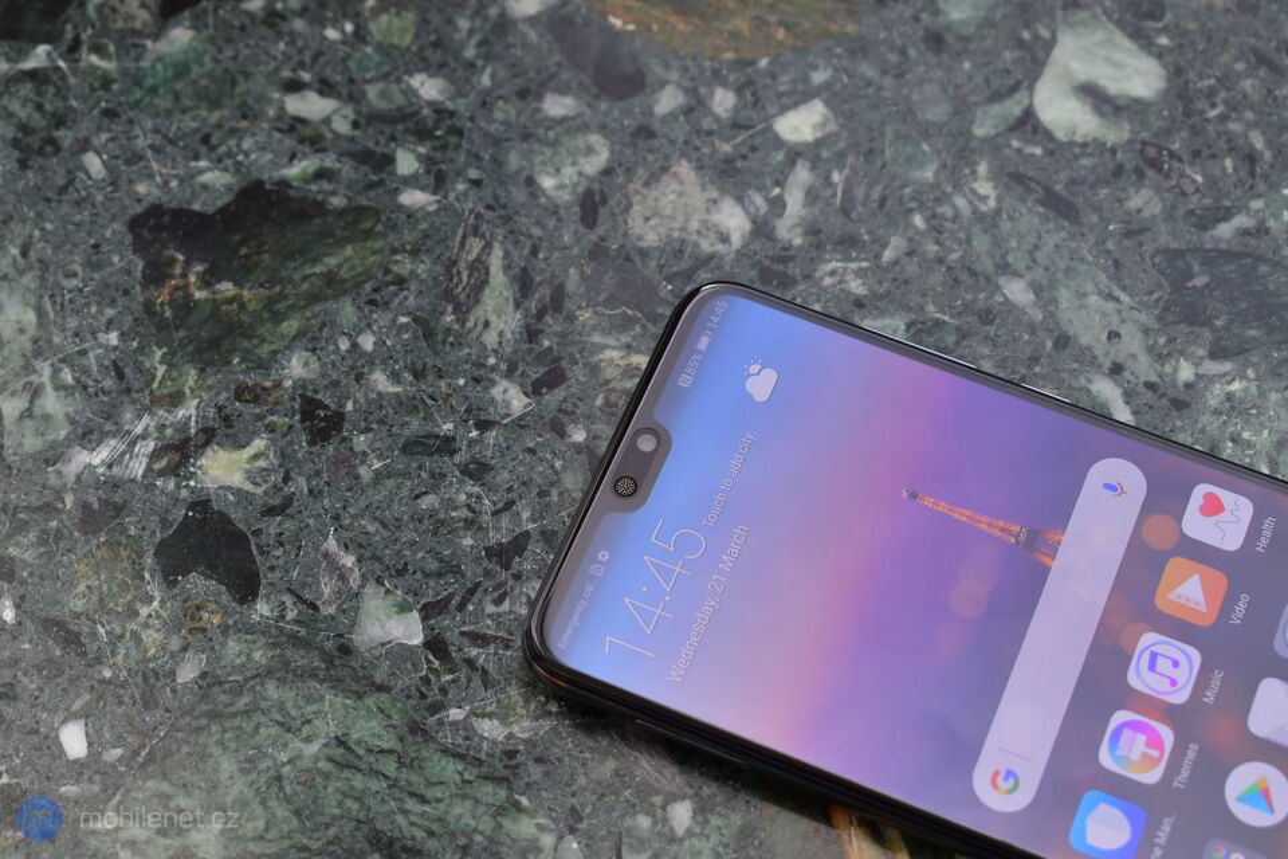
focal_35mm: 72
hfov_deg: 28.1
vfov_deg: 18.9
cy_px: 430
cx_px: 644
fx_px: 2576
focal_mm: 48
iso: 400
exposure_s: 1/200
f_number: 7.1
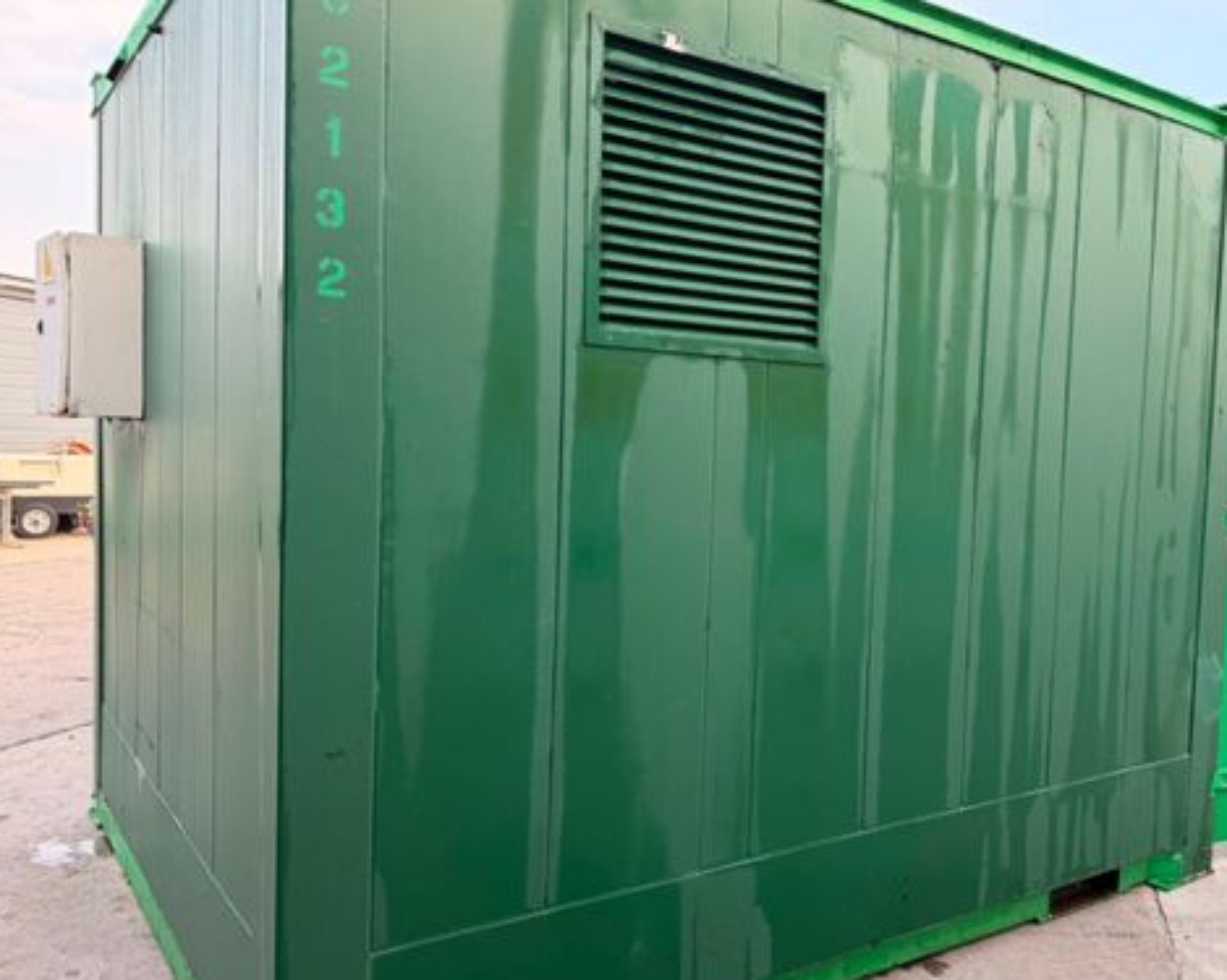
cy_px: 504
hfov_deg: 58.4
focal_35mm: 30
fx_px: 1089
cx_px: 727
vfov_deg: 48.5
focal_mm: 6.76
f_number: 1.78
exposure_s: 1/246
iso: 80
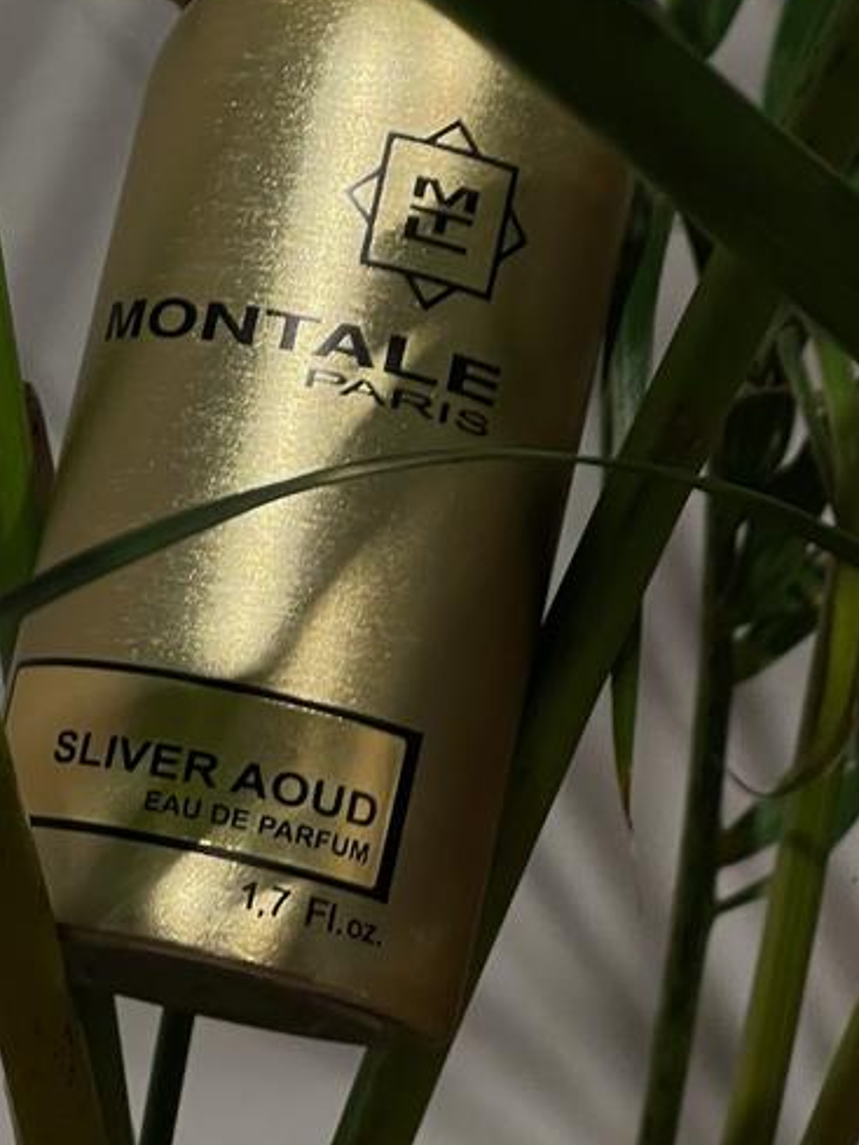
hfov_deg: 11.0
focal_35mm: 134
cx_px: 73
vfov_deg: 14.5
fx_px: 4432
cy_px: 42
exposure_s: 1/100
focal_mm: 7.5
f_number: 2.2
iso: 125
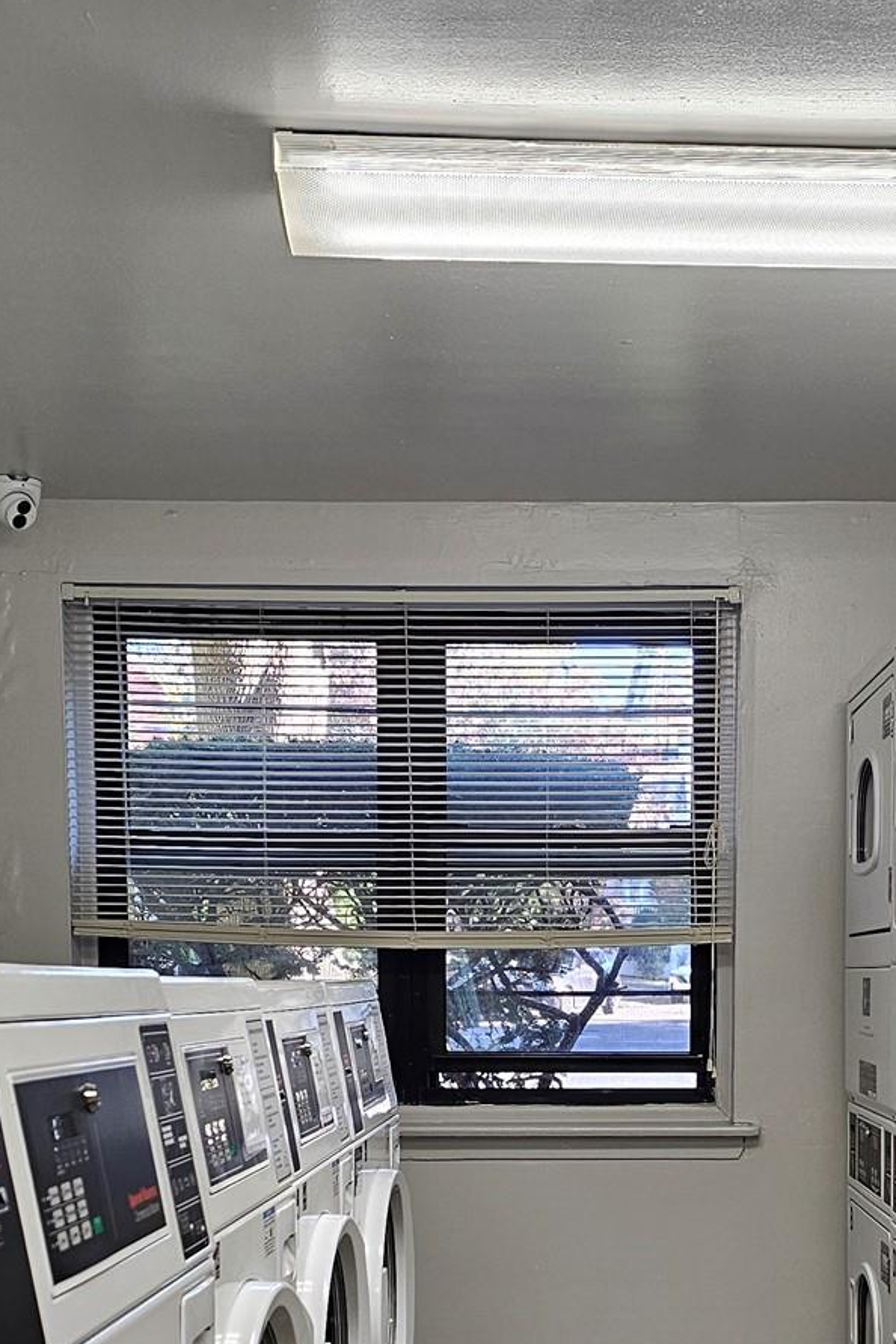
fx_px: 2053
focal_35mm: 55
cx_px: 584
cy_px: 1113
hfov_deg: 24.5
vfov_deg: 34.9
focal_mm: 6.3
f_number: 1.7
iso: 160
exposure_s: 1/120
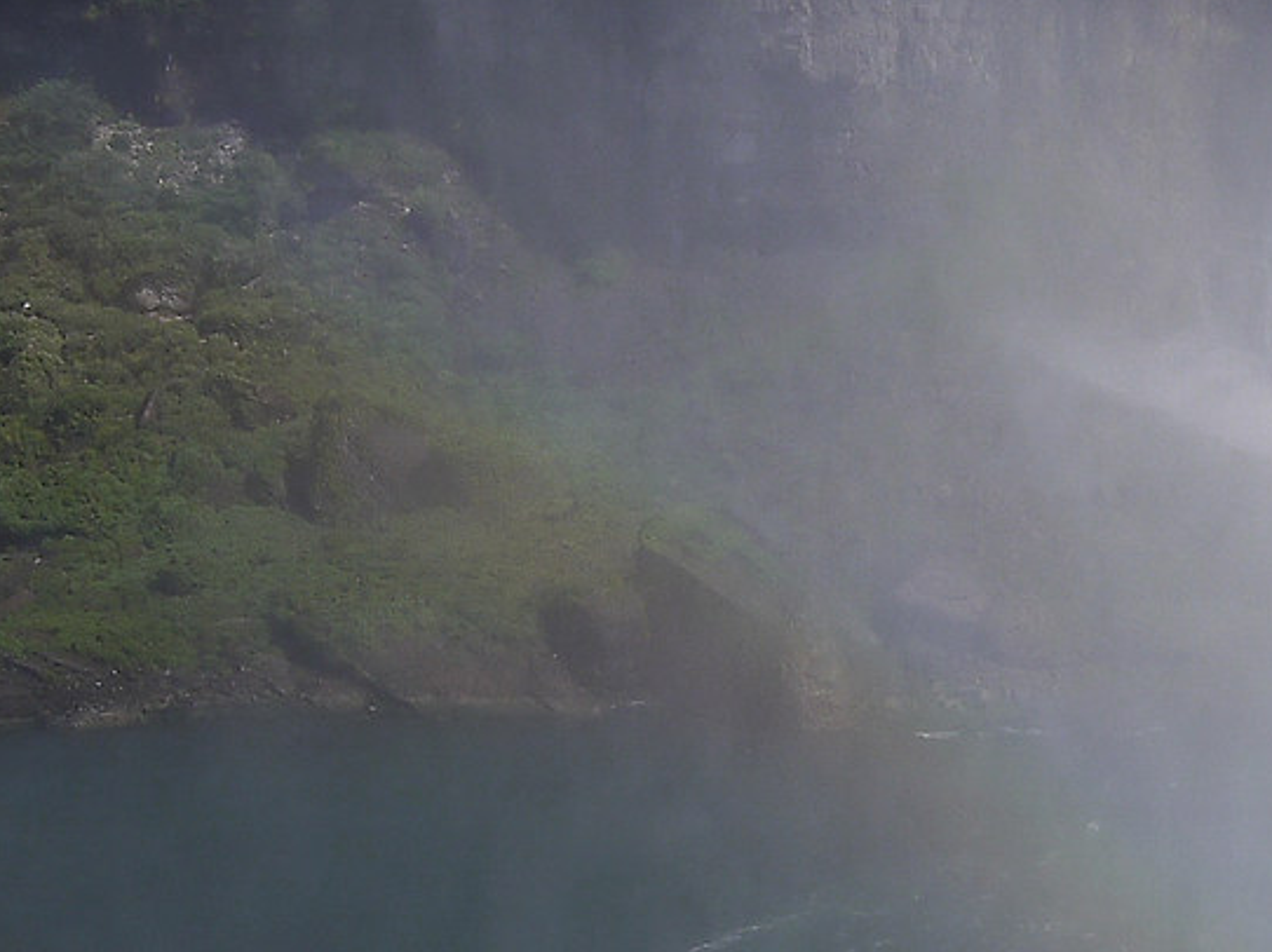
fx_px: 4554
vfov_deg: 11.9
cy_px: 586
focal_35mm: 124
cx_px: 892
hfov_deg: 15.9
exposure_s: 1/3200
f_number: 3.5
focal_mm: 14
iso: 160
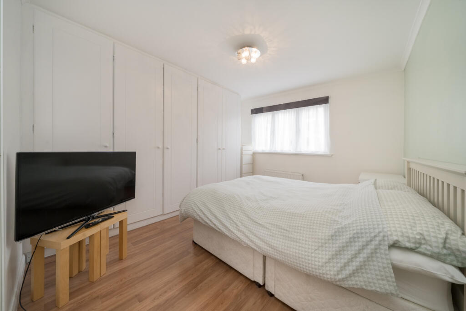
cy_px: 156
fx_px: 155
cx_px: 233
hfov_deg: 112.6
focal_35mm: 12
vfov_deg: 90.0
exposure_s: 1/25
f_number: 9
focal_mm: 12
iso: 800
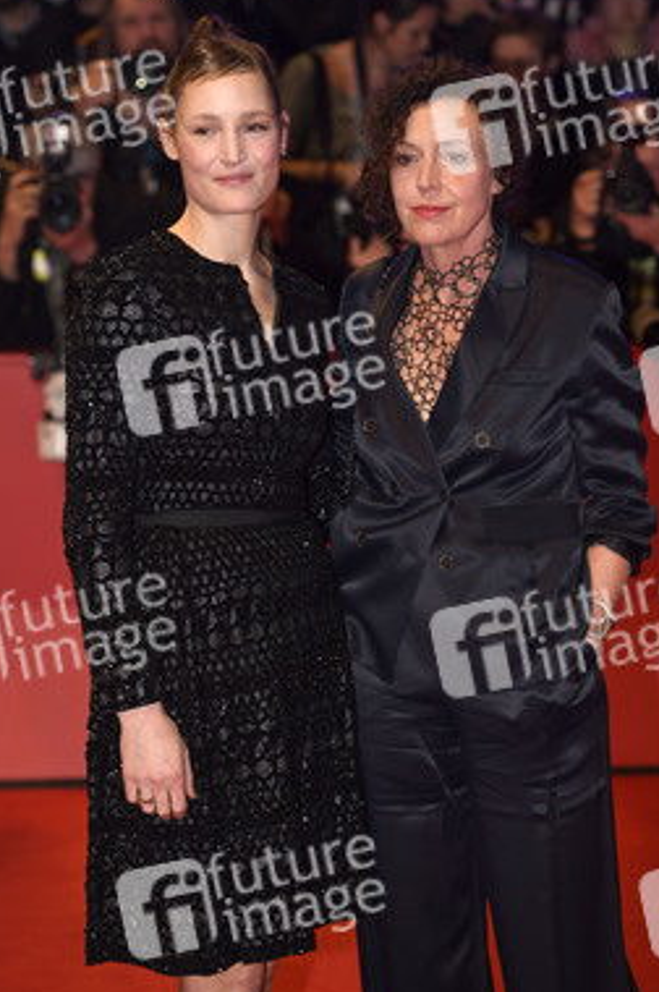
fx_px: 2613
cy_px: 505
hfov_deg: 14.4
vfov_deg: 21.5
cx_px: 327
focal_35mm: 95
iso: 800
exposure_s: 1/640
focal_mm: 90
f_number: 3.5
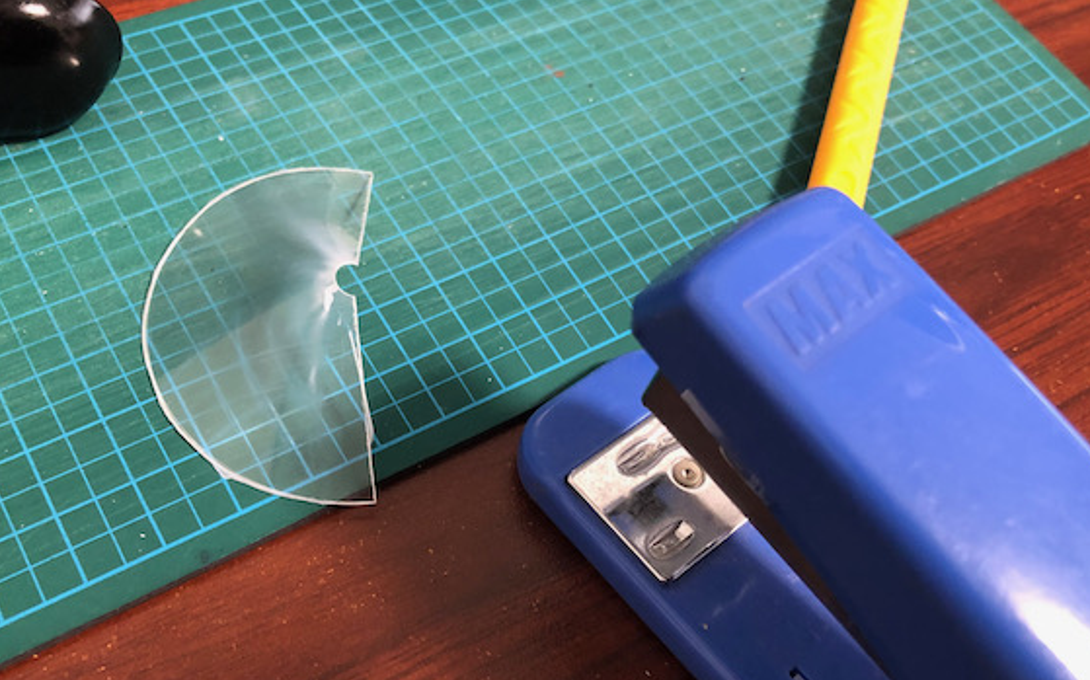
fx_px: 1010
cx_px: 540
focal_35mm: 34
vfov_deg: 37.0
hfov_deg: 56.7
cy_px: 421
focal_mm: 3.99
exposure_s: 1/15
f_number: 1.8
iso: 80
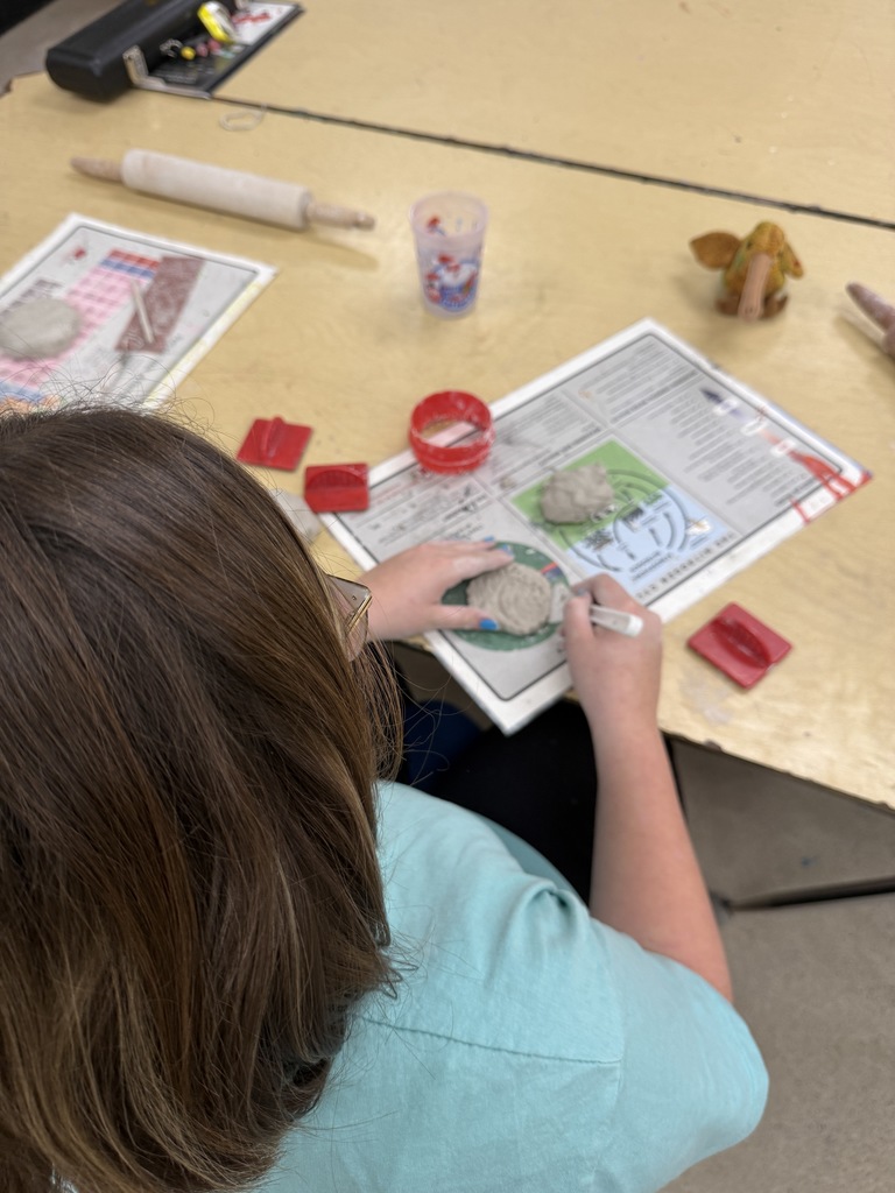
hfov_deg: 56.8
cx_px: 448
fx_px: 827
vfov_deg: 71.6
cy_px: 596
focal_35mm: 24
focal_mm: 6.76
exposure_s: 1/120
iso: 125
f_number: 1.78
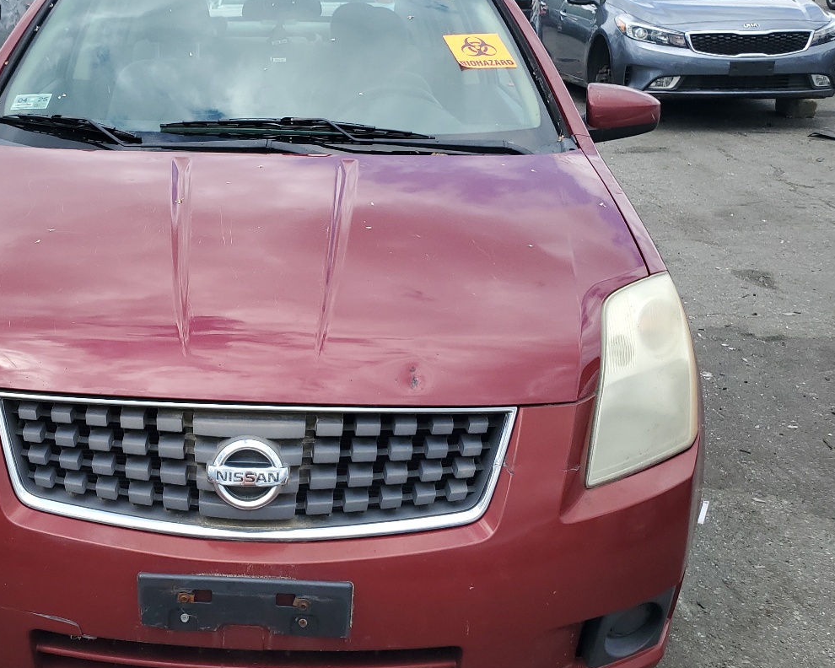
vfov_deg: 36.5
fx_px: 1013
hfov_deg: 43.9
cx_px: 252
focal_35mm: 41
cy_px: 327
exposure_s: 1/1429
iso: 50
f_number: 1.5
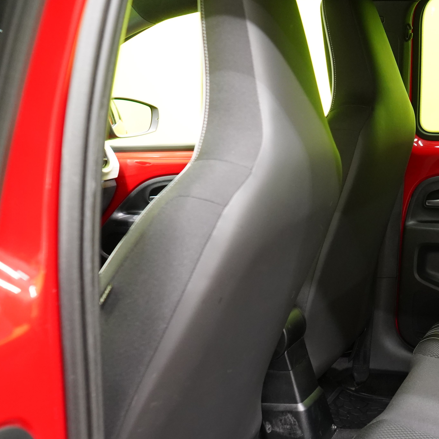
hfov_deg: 30.6
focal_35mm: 52
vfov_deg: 32.6
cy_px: 287
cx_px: 435
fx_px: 746
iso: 4000
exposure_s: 1/20
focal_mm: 28
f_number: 5
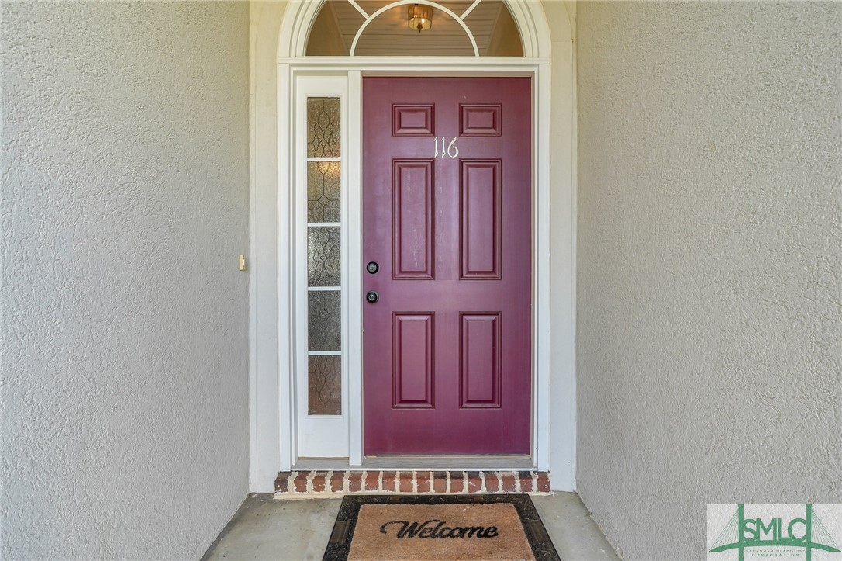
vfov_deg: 67.3
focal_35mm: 18
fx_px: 421
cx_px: 421
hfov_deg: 90.0
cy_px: 280
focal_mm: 18
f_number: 10
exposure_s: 1/10
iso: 160
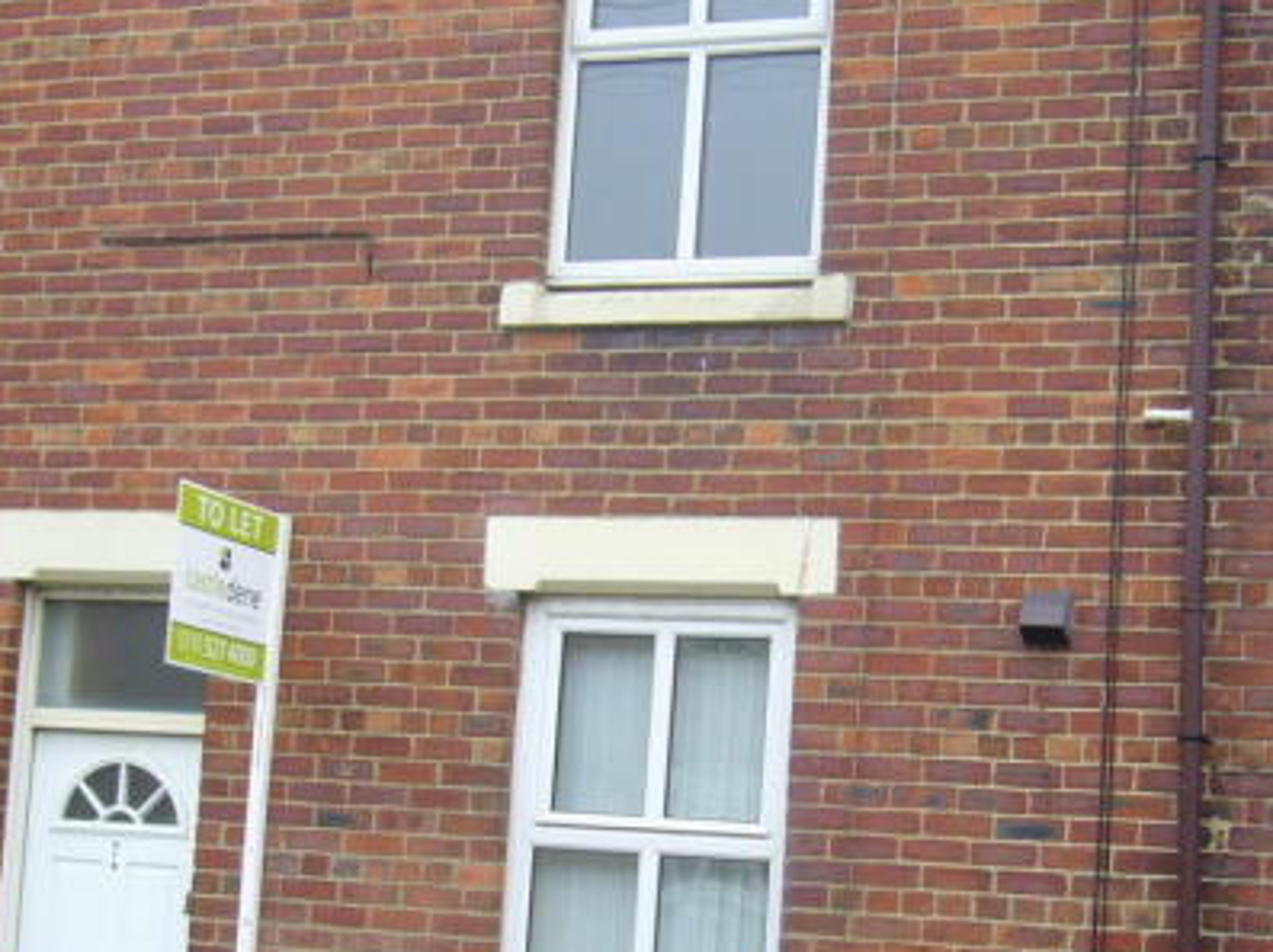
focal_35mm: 72
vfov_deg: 20.4
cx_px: 701
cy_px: 617
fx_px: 2645
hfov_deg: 27.0
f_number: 2.9
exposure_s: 1/200
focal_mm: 6
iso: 80
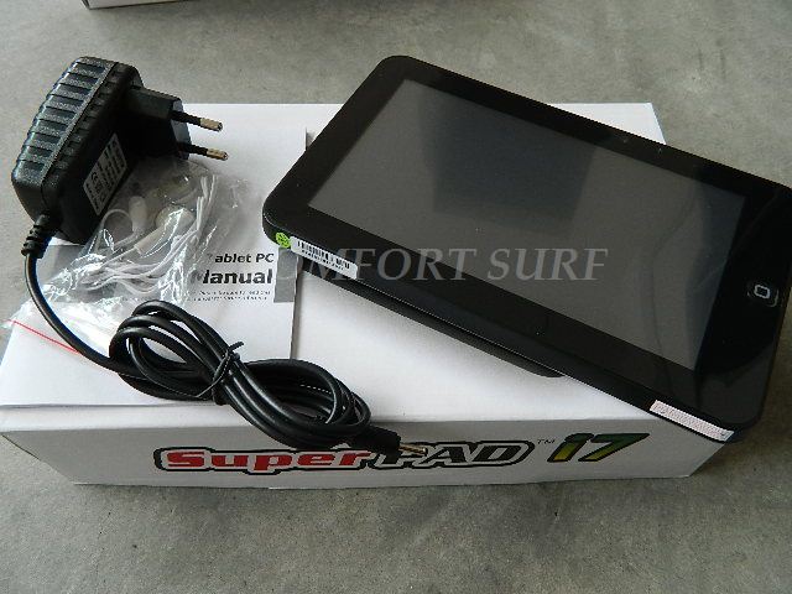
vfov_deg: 54.9
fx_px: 572
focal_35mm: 25
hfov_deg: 69.4
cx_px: 396
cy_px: 297
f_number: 3.1
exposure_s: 1/30
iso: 100
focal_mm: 4.5
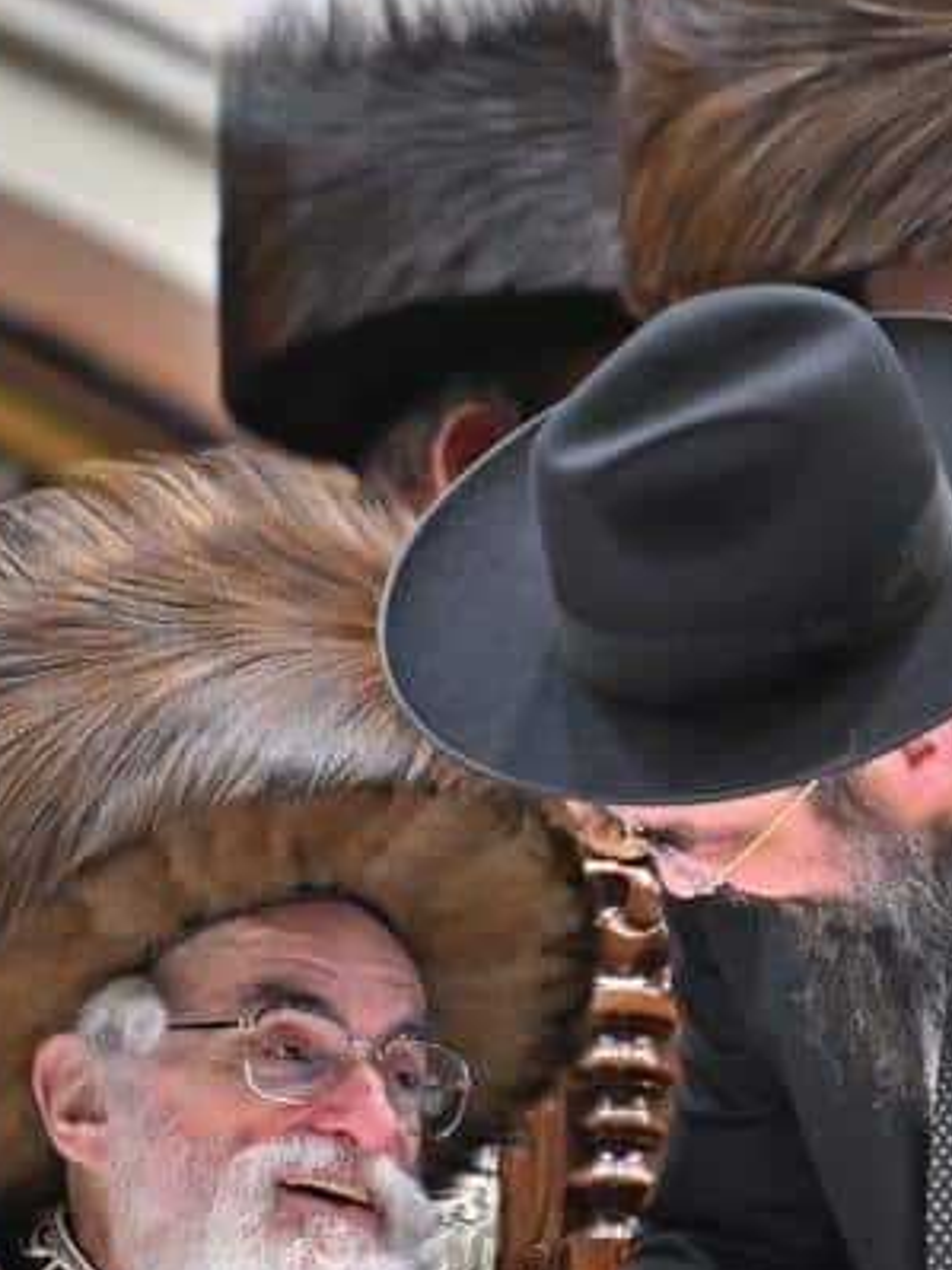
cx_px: 516
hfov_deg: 2.0
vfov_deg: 2.7
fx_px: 27186
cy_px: 950
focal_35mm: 741
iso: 640
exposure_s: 1/640
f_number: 2.8
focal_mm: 200
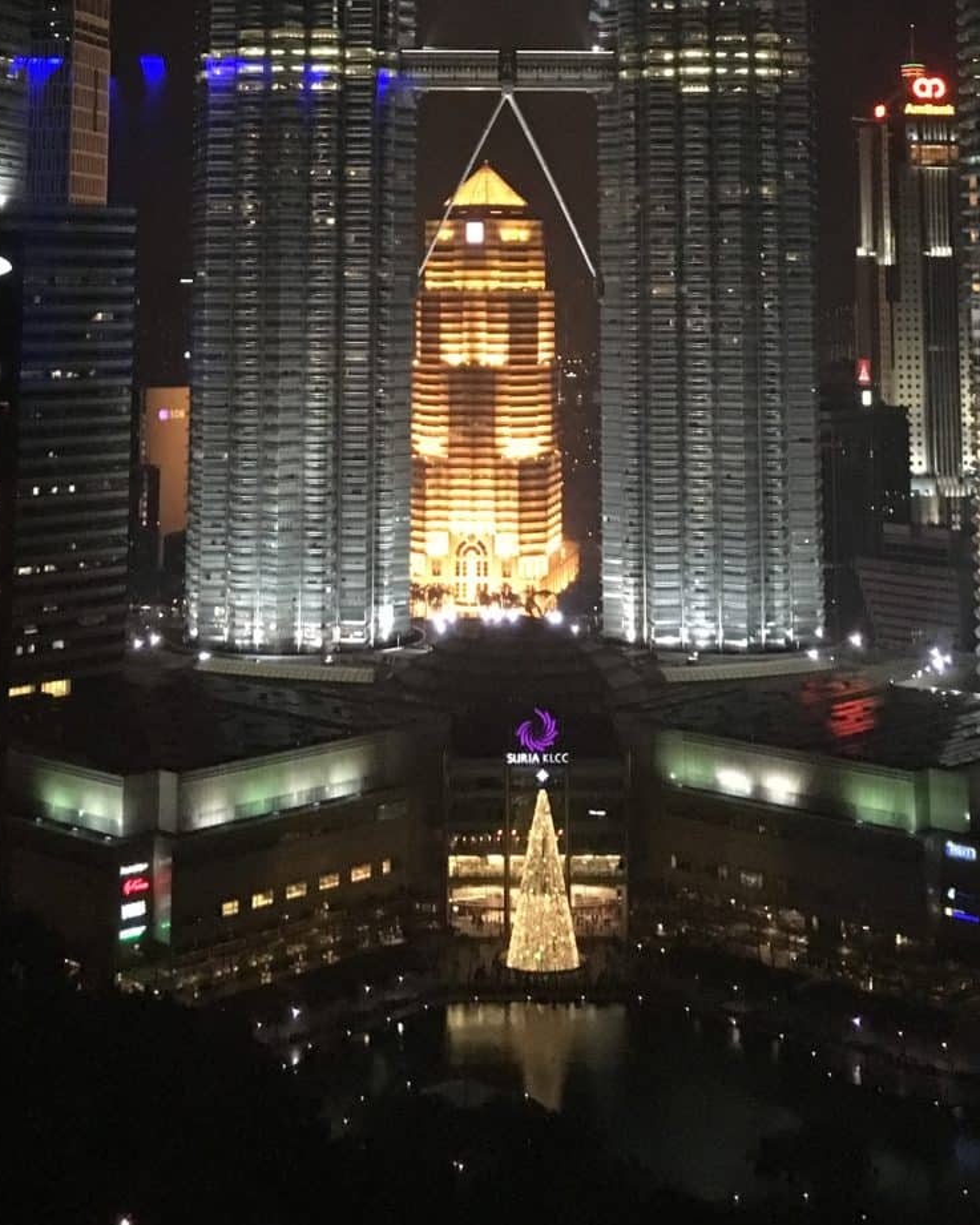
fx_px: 2139
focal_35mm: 59
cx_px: 469
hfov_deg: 25.8
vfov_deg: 30.0
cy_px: 32
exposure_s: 1/17
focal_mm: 4.15
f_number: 2.2
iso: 400
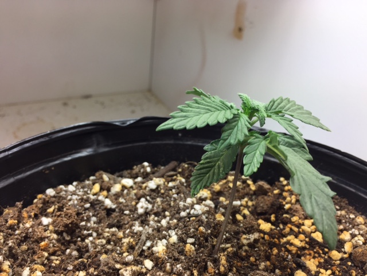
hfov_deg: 61.7
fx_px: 307
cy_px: 138
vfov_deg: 48.2
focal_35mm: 29
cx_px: 184
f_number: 2.2
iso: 32
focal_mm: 4.15
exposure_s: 1/189
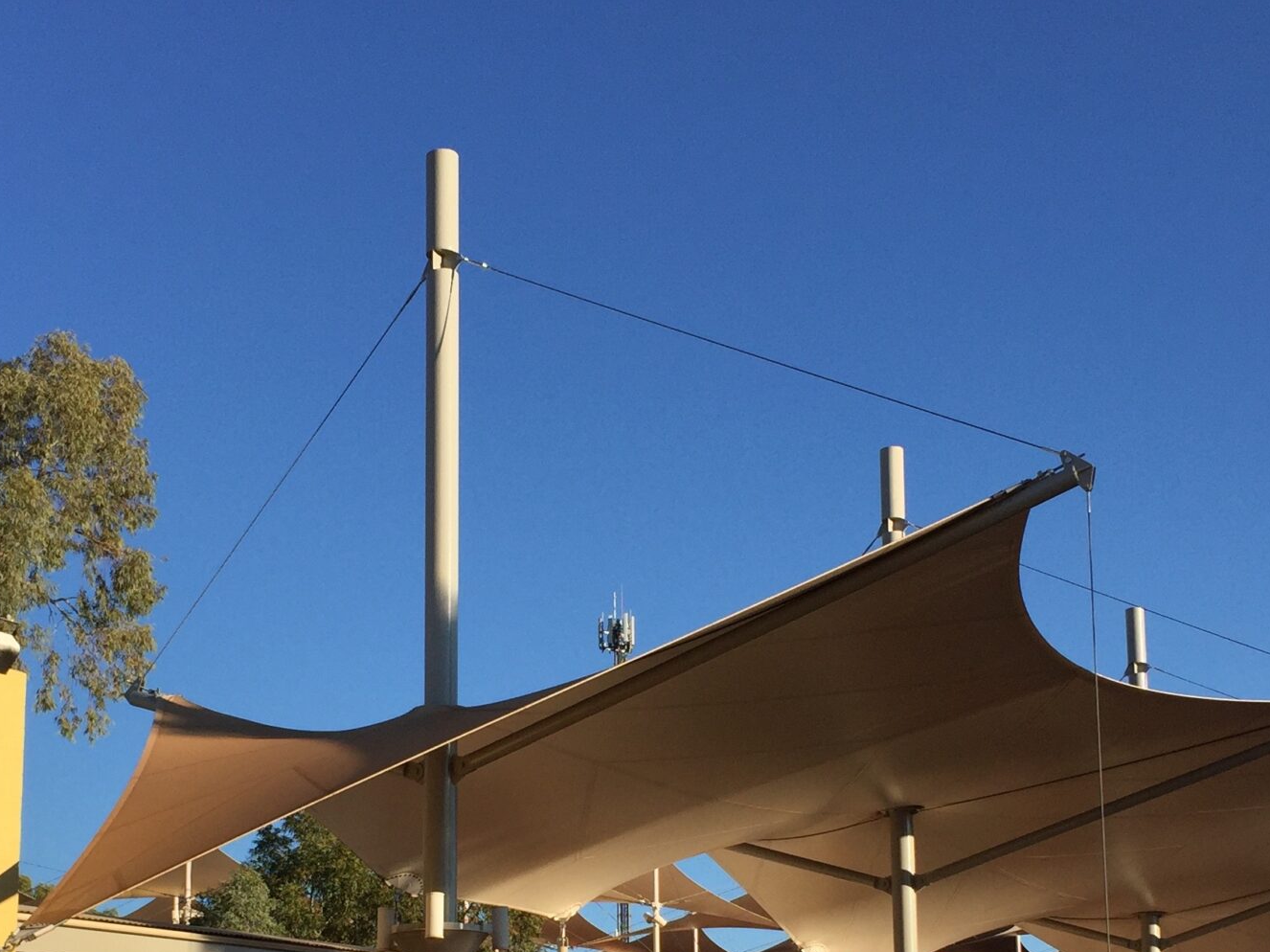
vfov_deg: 25.4
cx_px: 556
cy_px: 827
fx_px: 2054
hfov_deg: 34.3
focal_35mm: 56
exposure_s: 1/2083
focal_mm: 4.15
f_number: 2.2
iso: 32
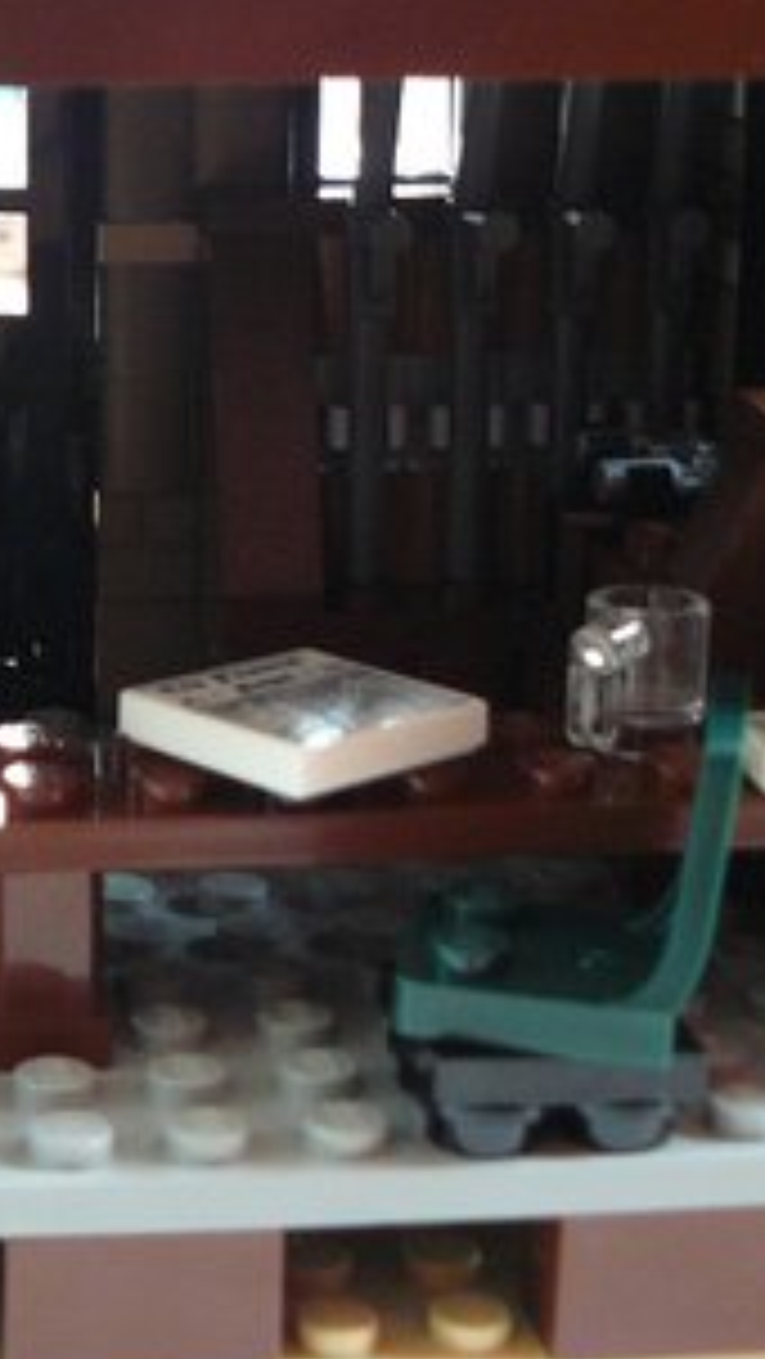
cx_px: -252
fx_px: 2991
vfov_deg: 25.3
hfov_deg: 14.0
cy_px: 333
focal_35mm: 83
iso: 200
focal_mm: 6
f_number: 2.8
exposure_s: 1/5
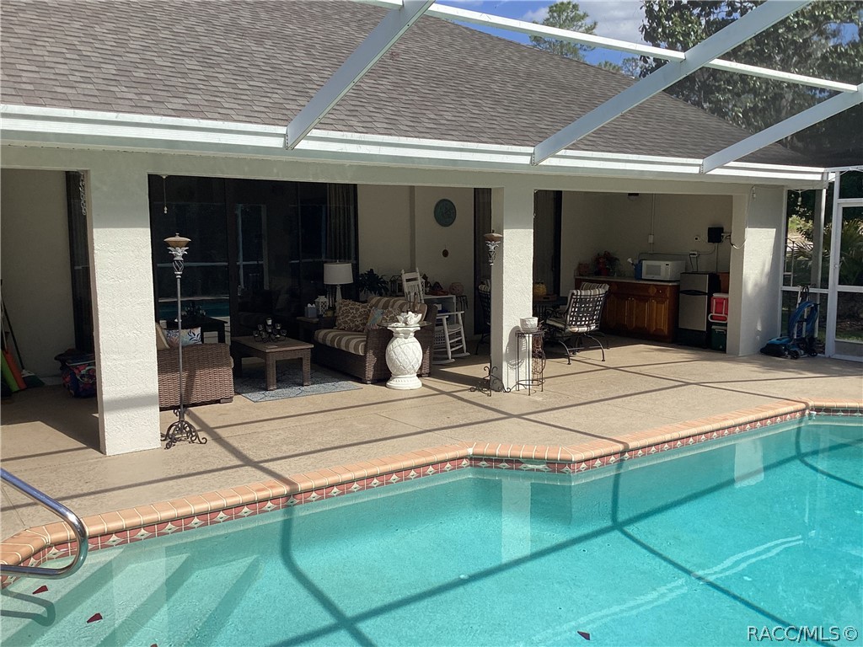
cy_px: 324
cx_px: 432
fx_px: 773
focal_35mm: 31
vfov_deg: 45.4
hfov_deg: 58.4
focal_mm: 3.3
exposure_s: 1/673
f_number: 2.4
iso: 25
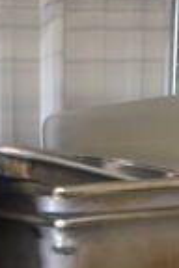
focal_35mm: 171
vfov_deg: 10.6
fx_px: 1275
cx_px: 93
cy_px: 600
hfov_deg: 8.0
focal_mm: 18
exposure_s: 1/60
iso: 1100
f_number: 4
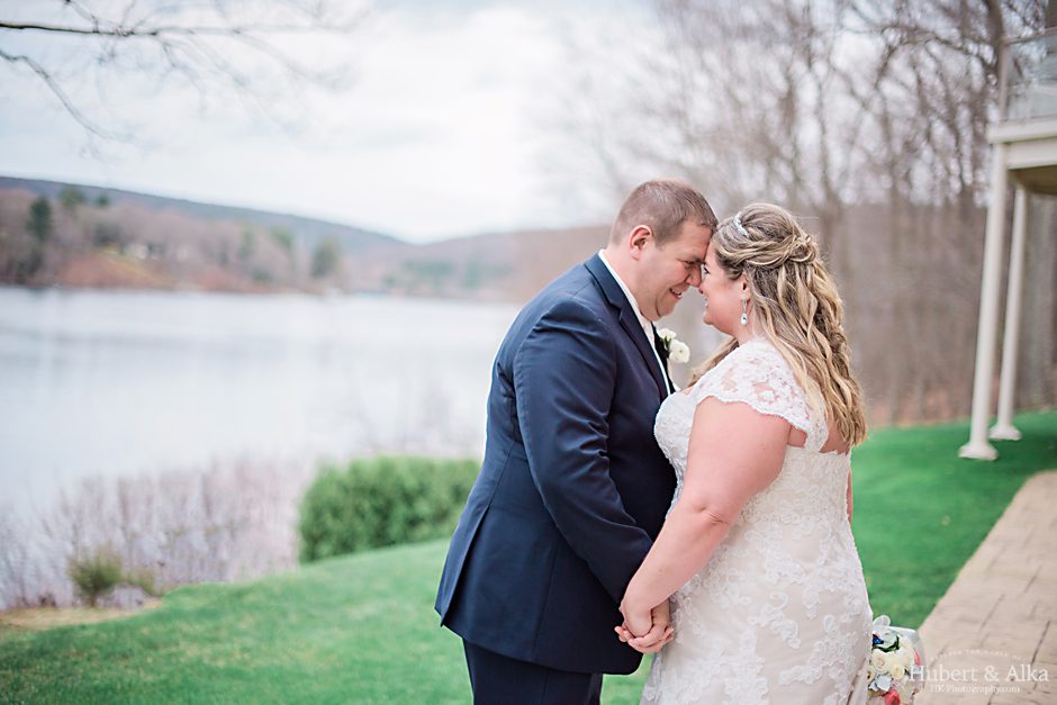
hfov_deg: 39.6
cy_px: 352
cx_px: 528
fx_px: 1468
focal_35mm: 50
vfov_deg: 27.0
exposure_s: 1/6000
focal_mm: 50
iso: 400
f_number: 1.4
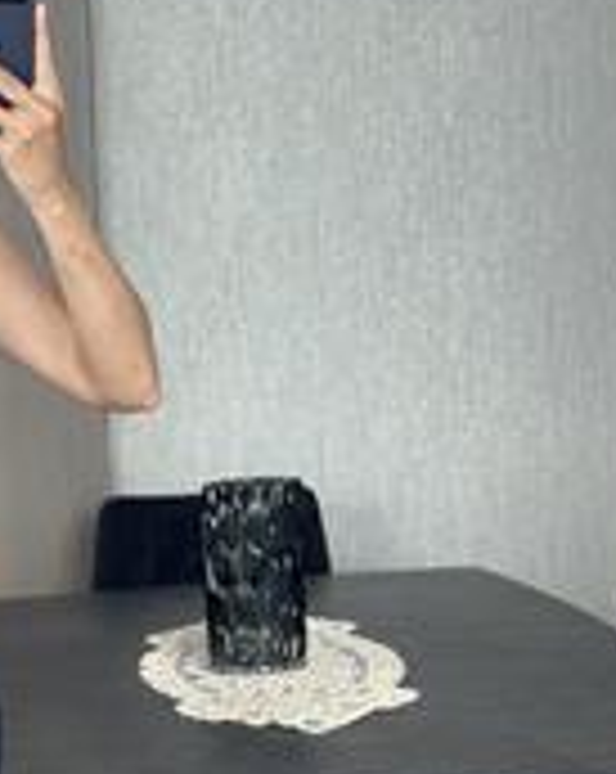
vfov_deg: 13.8
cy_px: 711
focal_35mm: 138
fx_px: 3153
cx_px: -193
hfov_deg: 10.9
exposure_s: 1/60
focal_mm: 6.86
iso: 200
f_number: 1.78
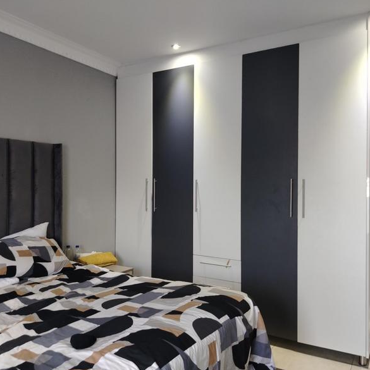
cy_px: 187
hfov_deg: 55.6
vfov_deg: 55.6
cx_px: 186
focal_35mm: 29
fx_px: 351
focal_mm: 5.25
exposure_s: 1/33.3
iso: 1000
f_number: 1.75
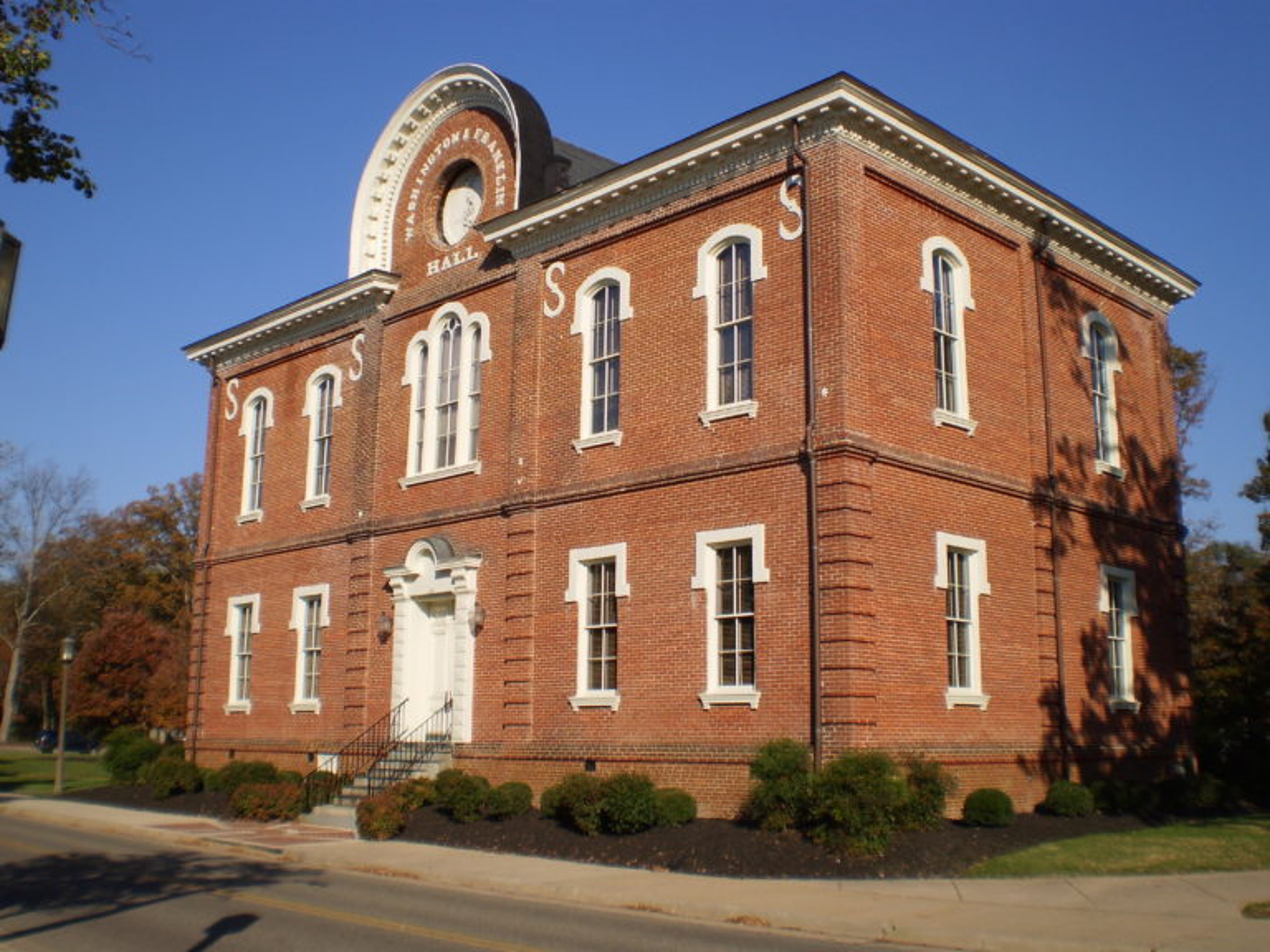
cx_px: 635
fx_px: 1321
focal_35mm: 36
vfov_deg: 39.7
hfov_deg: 51.4
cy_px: 476
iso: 64
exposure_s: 1/1250
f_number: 4.6
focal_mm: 6.3
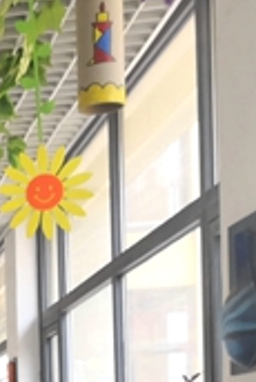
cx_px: -425
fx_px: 1213
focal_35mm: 114
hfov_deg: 10.0
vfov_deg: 16.7
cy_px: 523
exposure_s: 1/111
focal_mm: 3.95
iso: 50
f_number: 1.6
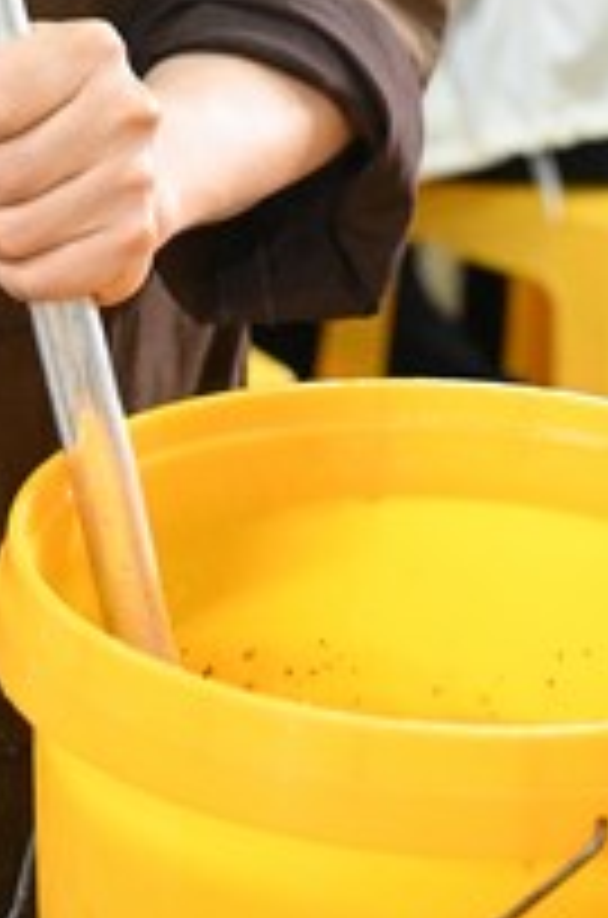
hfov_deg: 8.2
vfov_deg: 11.9
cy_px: -454
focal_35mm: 166
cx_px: 72
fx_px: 4227
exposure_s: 1/200
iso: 12800
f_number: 4
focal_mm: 52
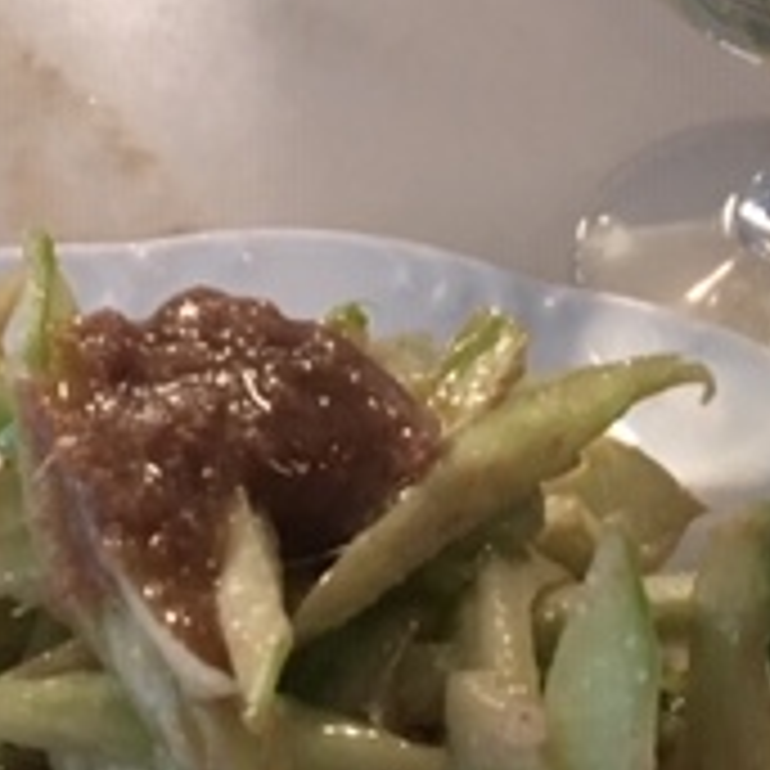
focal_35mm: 96
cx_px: 279
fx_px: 2416
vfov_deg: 17.8
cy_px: 702
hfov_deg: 18.1
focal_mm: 4.15
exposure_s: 1/15
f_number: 2.2
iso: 400
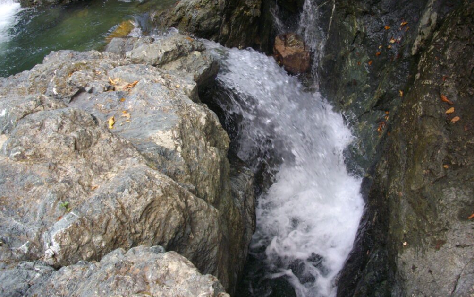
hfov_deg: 49.3
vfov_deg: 32.0
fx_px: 517
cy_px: 130
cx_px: 239
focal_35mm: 40
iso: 100
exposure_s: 1/125
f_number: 2.8
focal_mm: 6.2
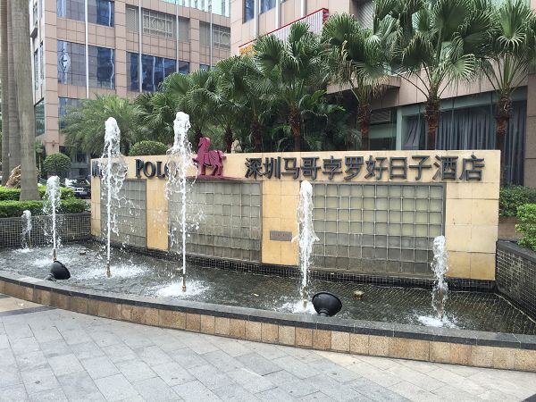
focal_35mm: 29
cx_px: 268
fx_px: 449
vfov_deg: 48.2
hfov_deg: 61.7
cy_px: 201
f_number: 2.2
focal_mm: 4.15
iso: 32
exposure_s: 1/240
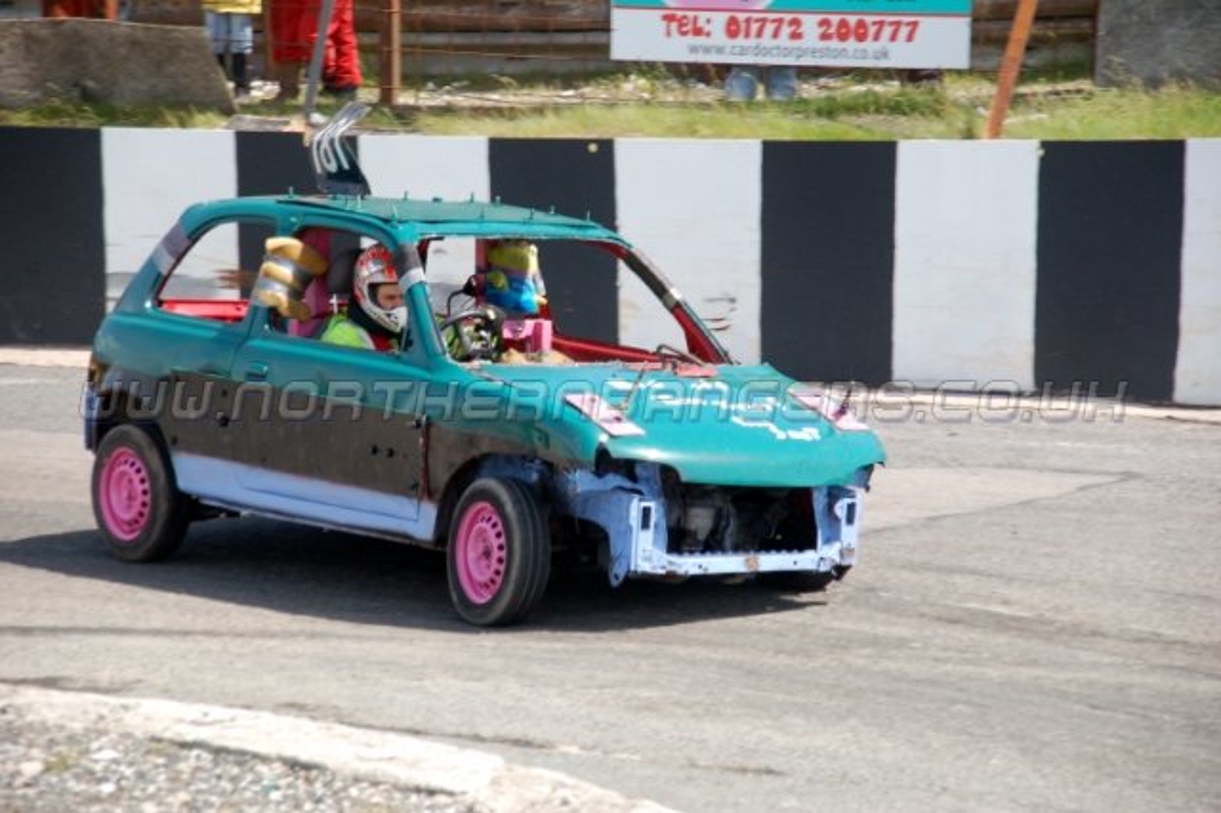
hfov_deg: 14.4
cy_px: 406
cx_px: 610
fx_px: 4830
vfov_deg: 9.6
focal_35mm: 142
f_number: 5.6
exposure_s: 1/640
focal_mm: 95
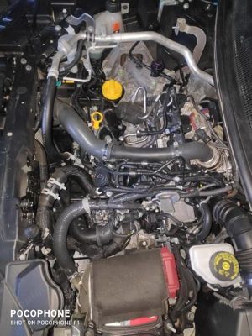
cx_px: 126
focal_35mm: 20
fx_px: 194
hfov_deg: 66.0
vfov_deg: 81.7
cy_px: 168
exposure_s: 1/25
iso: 787
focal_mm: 3.94
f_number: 1.9
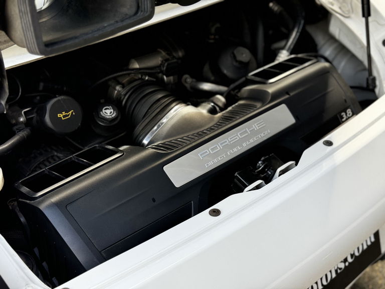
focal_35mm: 48
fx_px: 534
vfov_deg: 30.3
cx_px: 192
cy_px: 144
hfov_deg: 39.7
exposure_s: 1/281
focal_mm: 6.76
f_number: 1.78
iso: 64
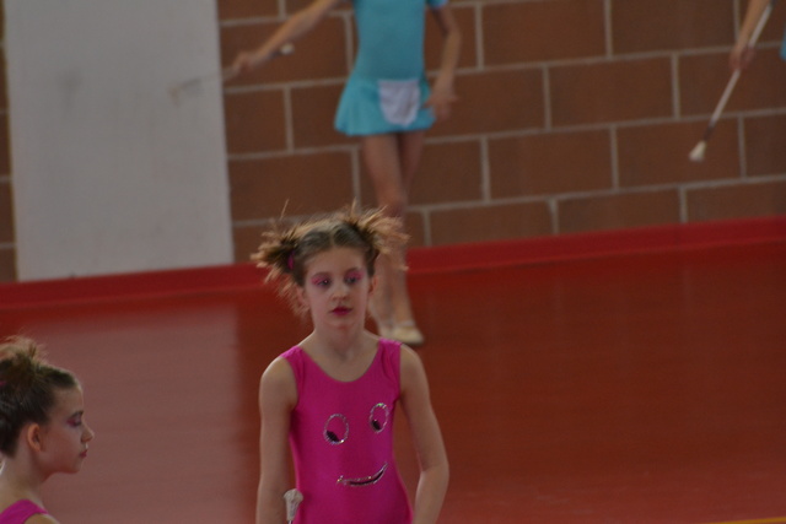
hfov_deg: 4.6
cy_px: 262
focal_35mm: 450
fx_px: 9827
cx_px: 393
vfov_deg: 3.1
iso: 800
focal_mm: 300
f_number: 8
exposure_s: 1/125
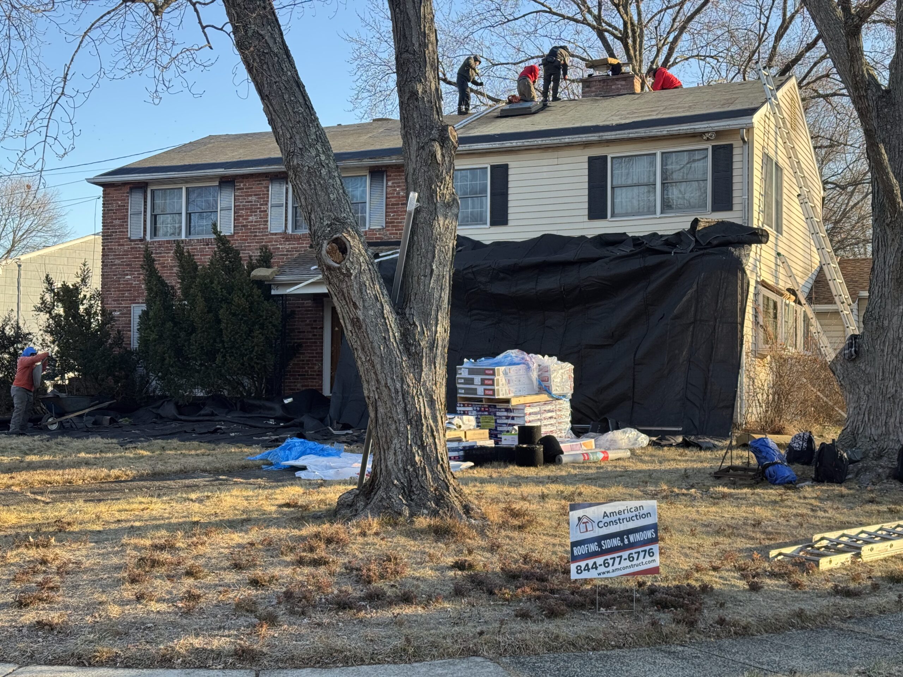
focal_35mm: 48
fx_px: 1252
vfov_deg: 30.3
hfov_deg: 39.7
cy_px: 338
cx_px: 452
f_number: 1.78
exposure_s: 1/481
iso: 64
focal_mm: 6.76
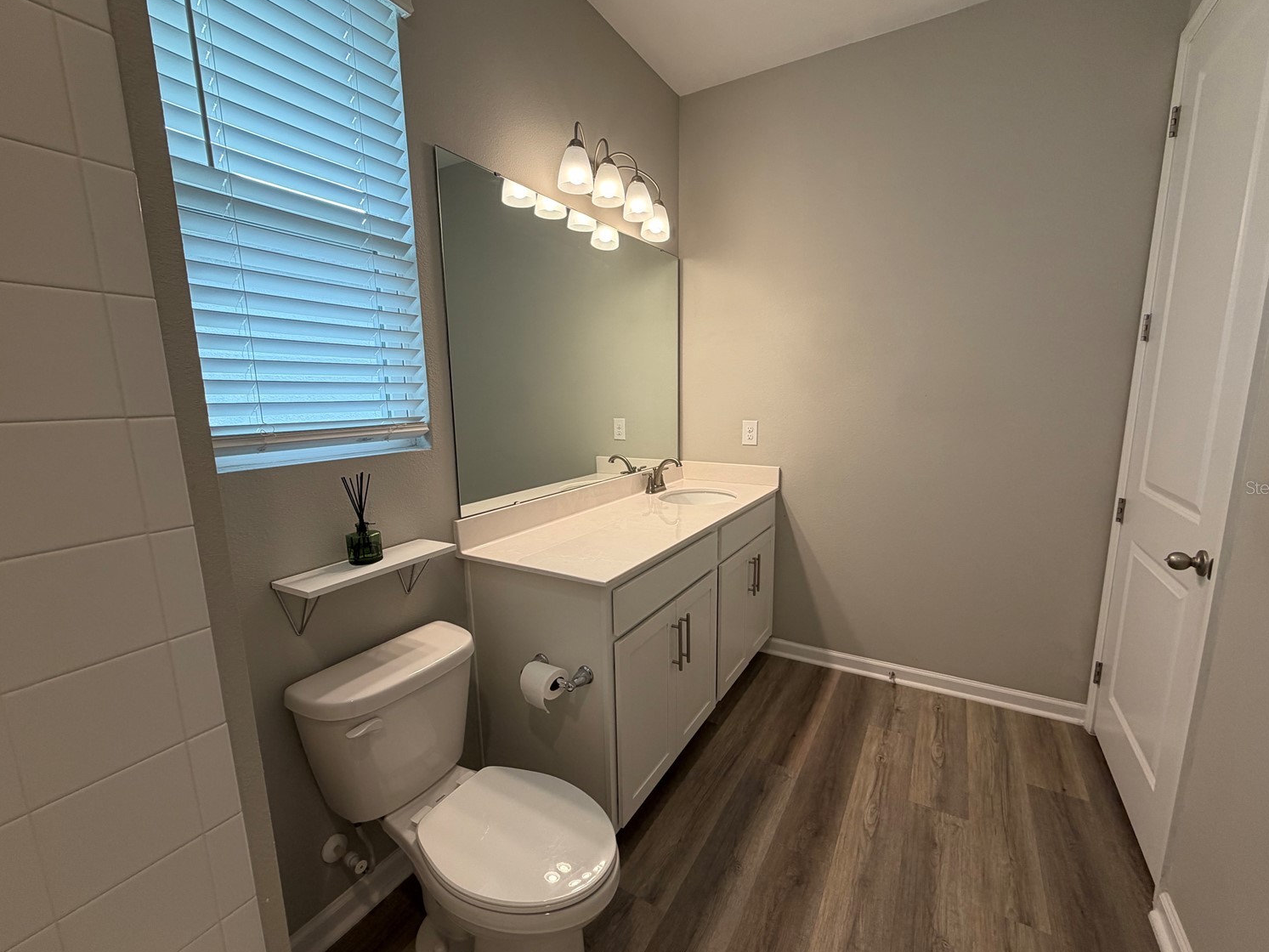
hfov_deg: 98.2
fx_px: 550
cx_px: 646
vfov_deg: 81.7
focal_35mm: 15
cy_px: 487
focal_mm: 2.22
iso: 125
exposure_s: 1/120
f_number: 2.2
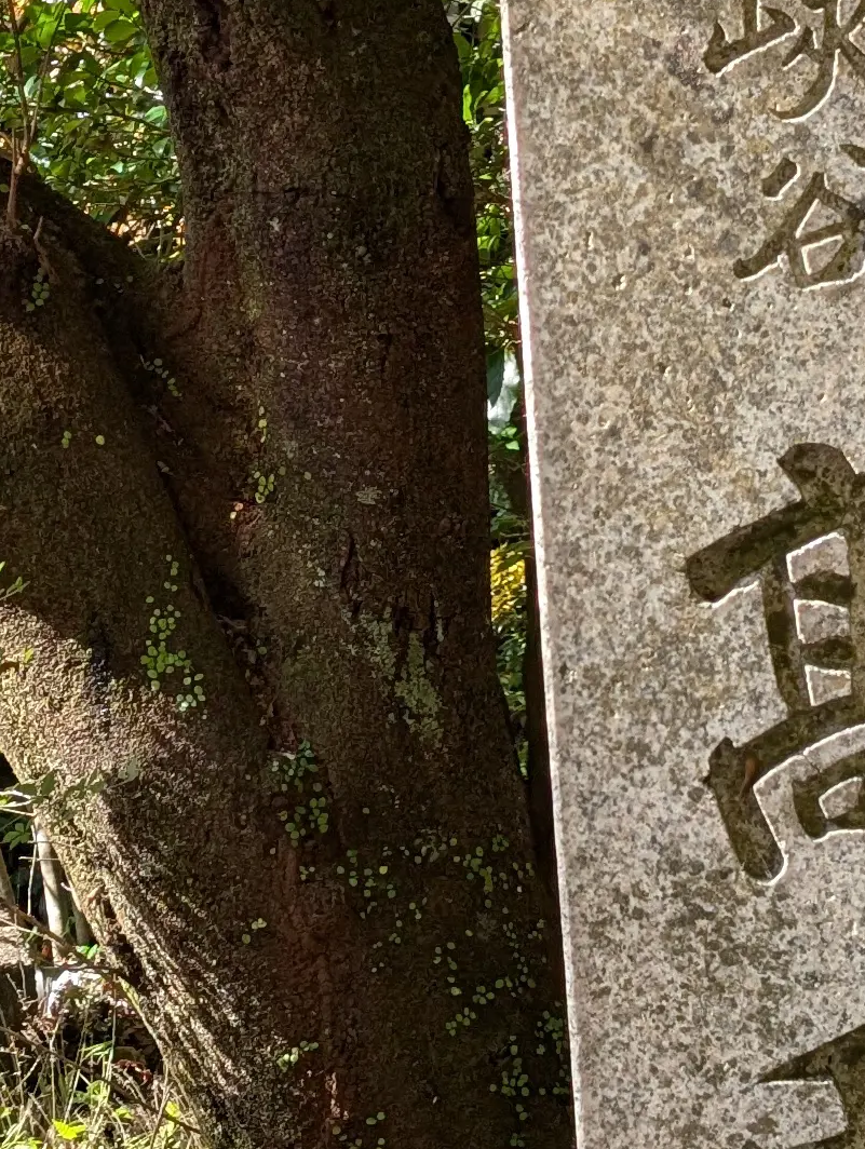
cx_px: 362
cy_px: 633
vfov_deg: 21.3
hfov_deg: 16.1
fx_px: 3058
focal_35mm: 92
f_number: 1.68
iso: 23
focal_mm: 6.9
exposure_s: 1/257
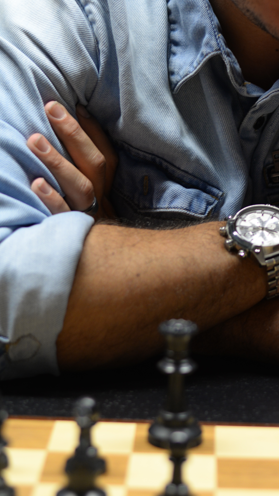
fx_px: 1302
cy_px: 180
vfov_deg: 21.5
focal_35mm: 99
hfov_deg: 12.1
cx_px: 254
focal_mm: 50
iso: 400
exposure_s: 1/40
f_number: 2
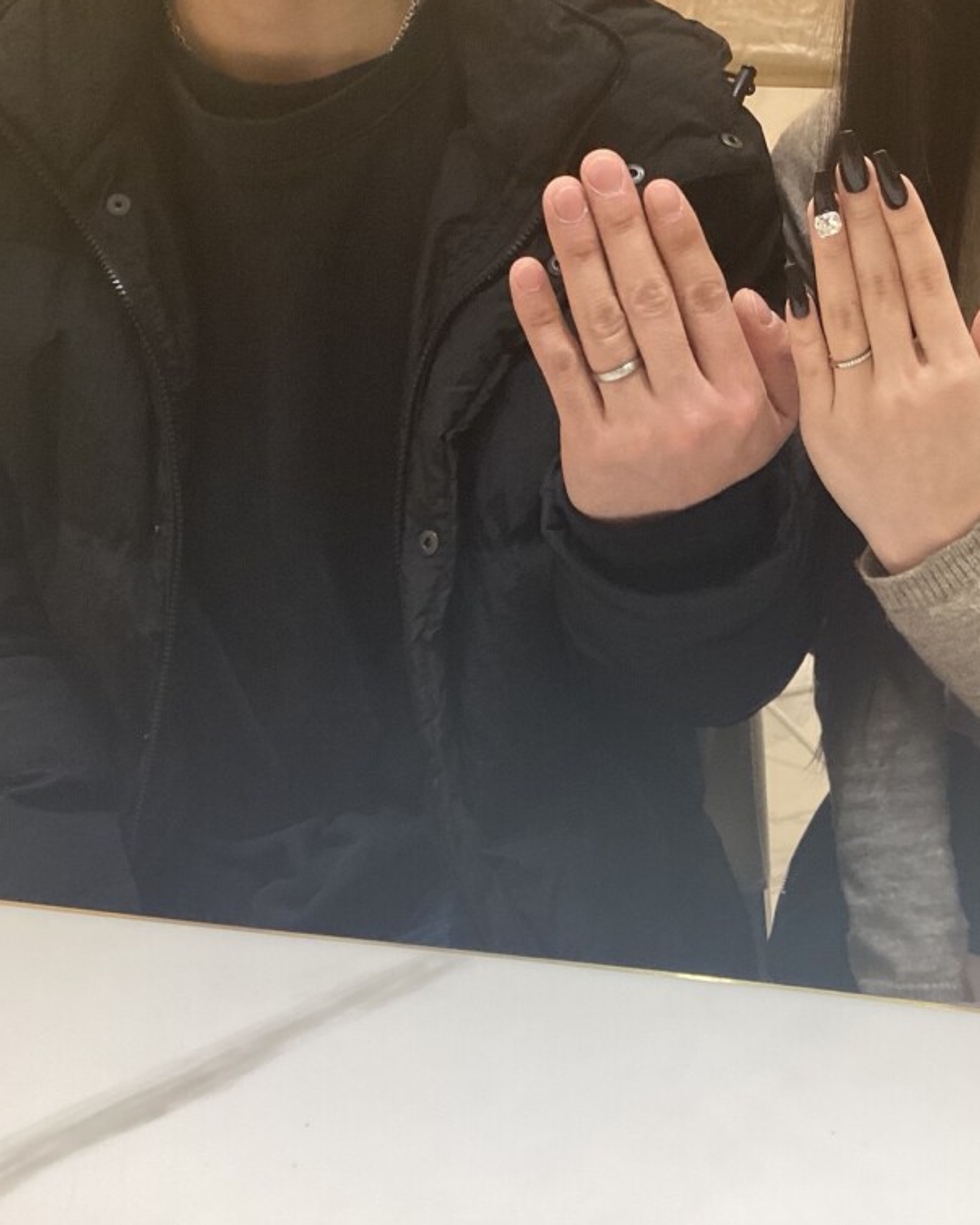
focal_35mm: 41
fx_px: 1487
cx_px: 703
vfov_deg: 44.8
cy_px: 606
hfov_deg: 35.9
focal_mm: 3.3
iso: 80
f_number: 2.4
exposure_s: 1/120
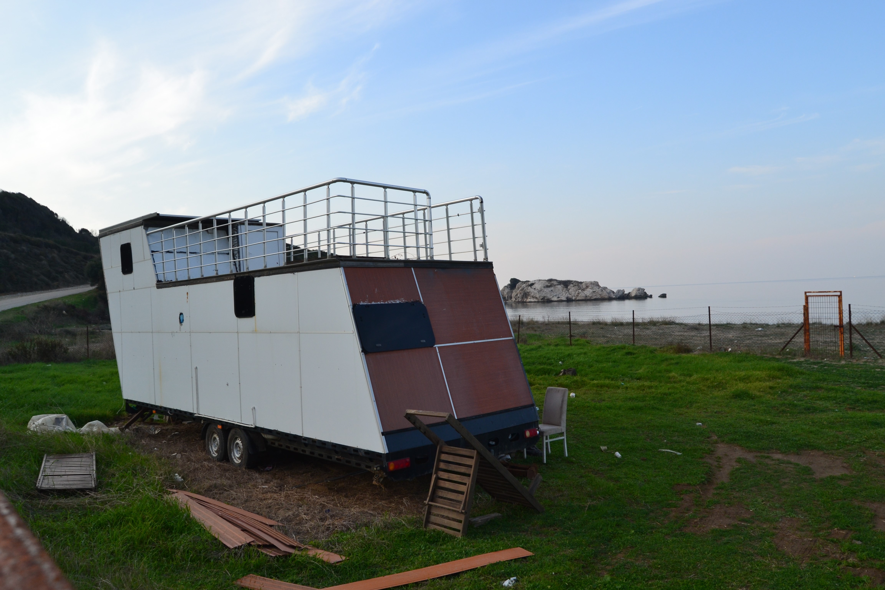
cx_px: 442
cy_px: 295
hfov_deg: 67.4
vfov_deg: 47.9
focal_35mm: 27
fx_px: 664
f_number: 10
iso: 400
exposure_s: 1/320
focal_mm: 18
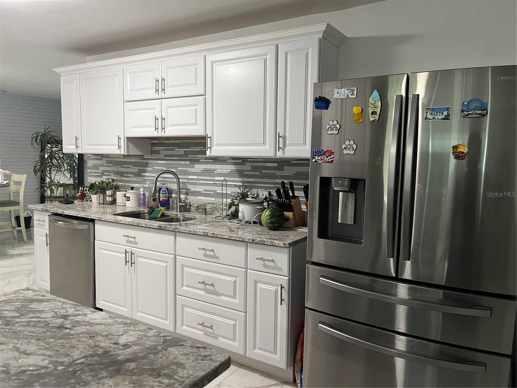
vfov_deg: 53.1
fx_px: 388
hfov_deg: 67.3
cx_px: 258
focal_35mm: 26
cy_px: 194
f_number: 1.6
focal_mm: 5.1
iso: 200
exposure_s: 1/60
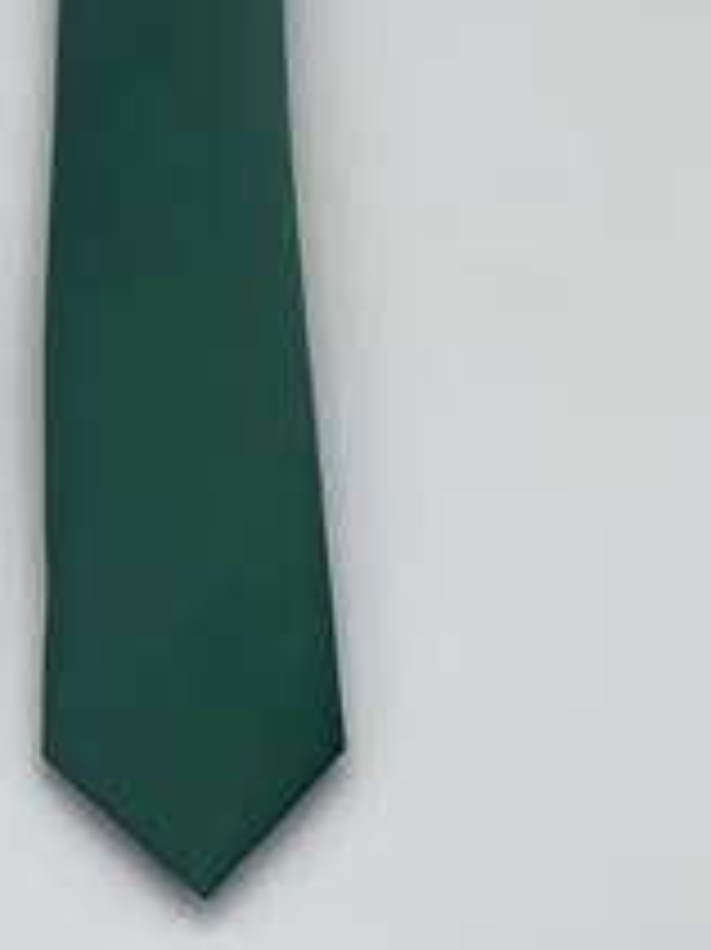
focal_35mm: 102
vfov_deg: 18.9
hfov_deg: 14.4
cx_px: 148
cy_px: 52
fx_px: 2796
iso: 25
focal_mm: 6
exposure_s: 1/233
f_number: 2
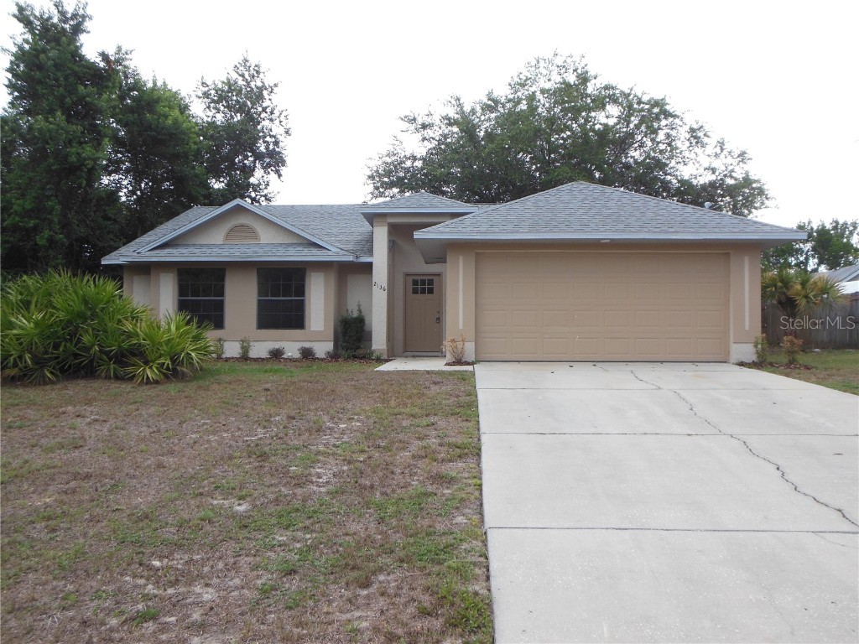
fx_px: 720
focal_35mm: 29
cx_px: 430
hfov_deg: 61.7
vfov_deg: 48.2
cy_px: 322
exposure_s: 1/60
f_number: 3.3
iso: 125
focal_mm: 5.2
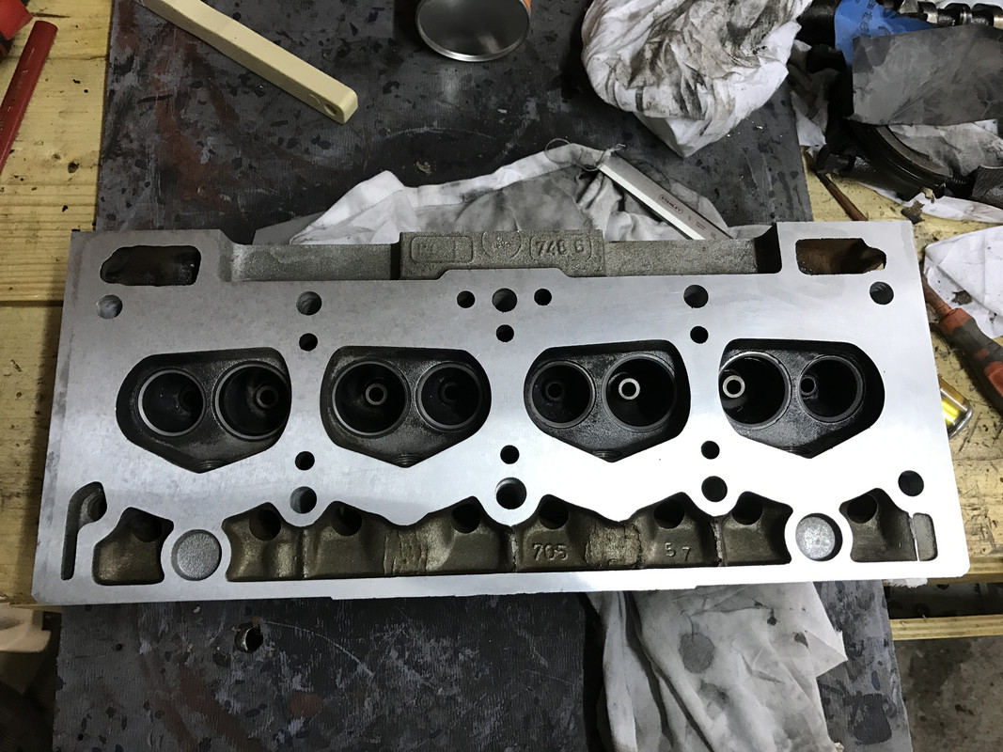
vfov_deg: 49.7
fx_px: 811
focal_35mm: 28
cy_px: 376
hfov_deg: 63.4
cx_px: 502
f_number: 1.8
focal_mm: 3.99
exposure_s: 1/17
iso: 50
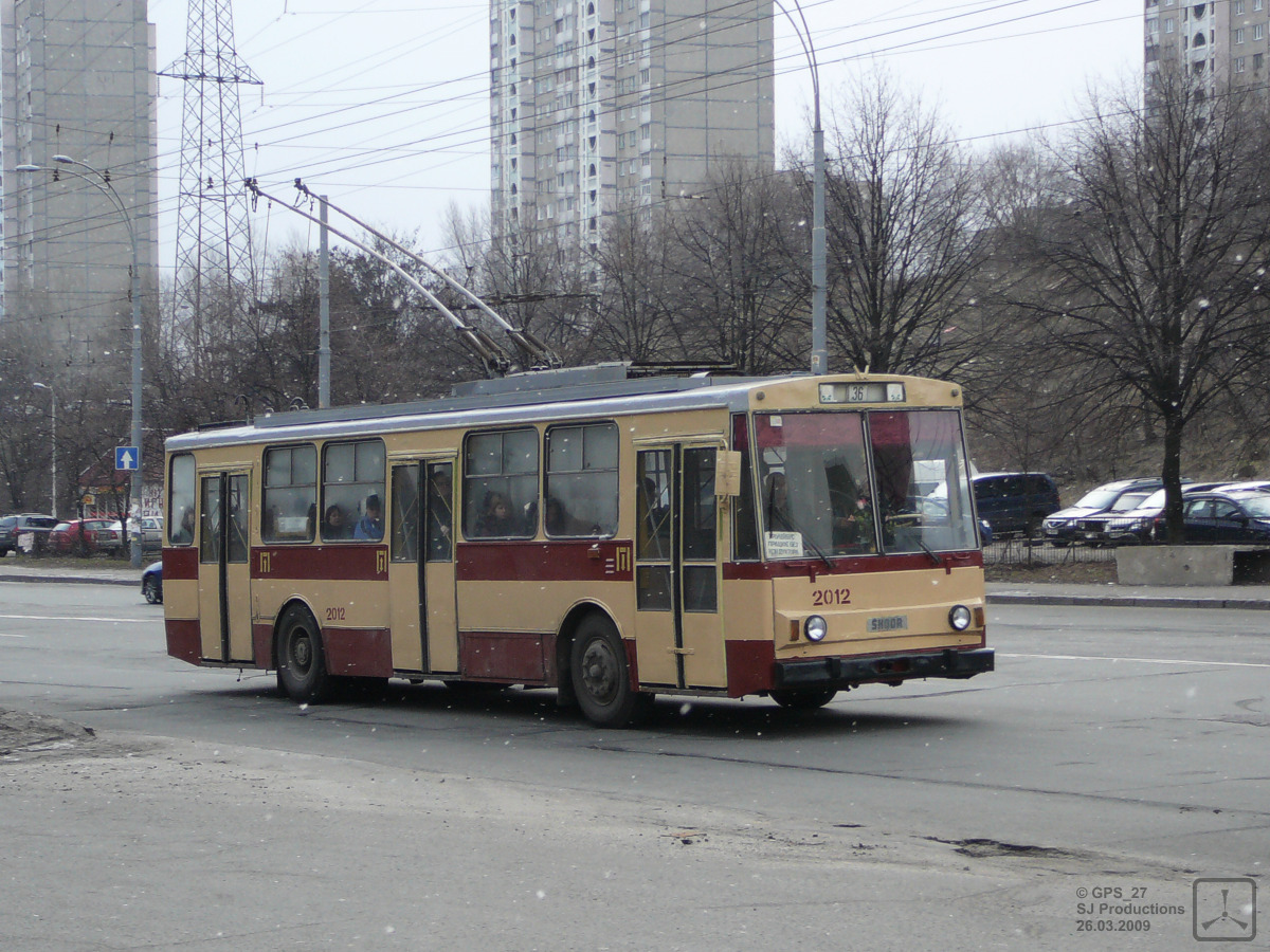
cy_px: 476
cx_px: 635
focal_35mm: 82
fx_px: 3008
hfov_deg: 23.8
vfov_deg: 18.0
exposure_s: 1/250
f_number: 3.8
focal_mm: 12.2
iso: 100
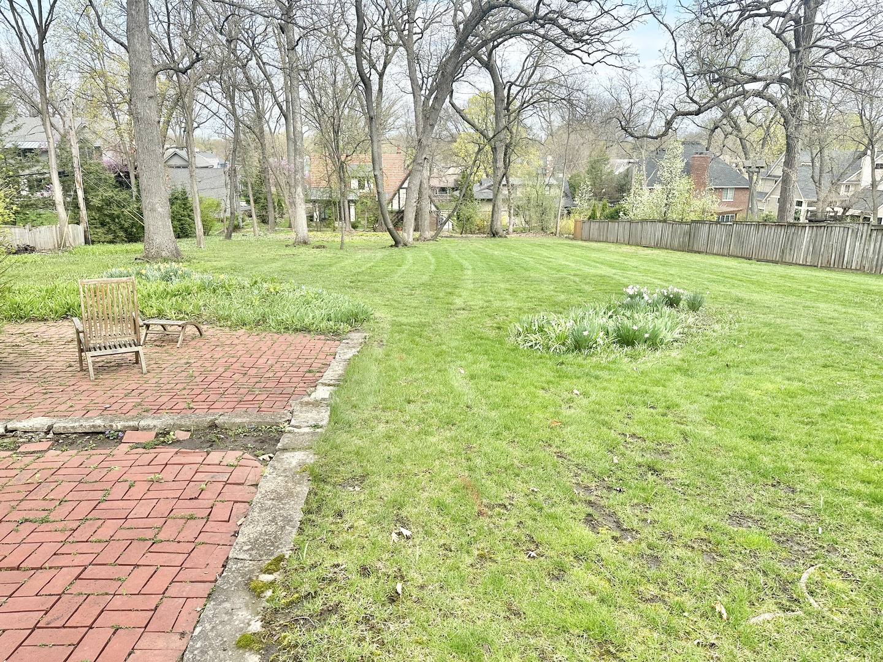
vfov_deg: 56.8
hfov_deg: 71.6
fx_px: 612
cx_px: 442
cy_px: 331
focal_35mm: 24
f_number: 1.78
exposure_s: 1/1812
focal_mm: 6.86
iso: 80
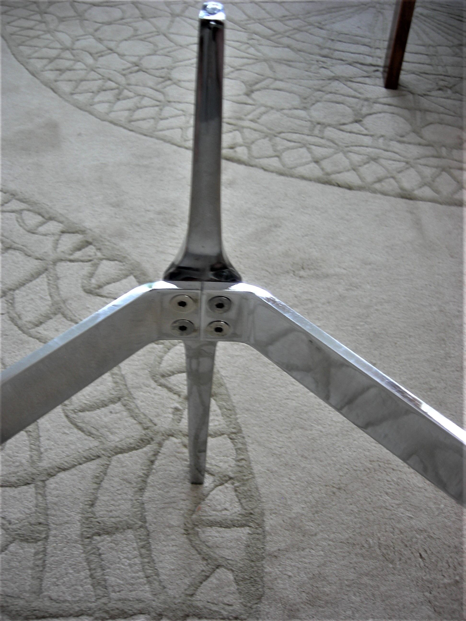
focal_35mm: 36
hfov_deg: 39.7
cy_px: 310
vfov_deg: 51.4
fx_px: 646
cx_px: 233
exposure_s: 1/7.8
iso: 64
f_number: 2.7
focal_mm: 7.5
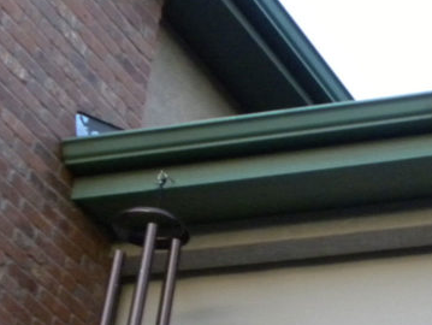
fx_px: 2349
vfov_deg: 7.8
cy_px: 419
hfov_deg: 10.3
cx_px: 556
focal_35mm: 188
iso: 400
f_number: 3.5
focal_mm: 11.8
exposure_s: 1/76.3
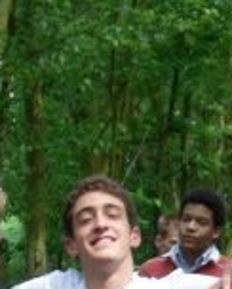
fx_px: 1336
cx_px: 169
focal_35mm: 156
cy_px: 420
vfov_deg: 11.9
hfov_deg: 9.9
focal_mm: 7.8
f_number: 2.8
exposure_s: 1/256
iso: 64
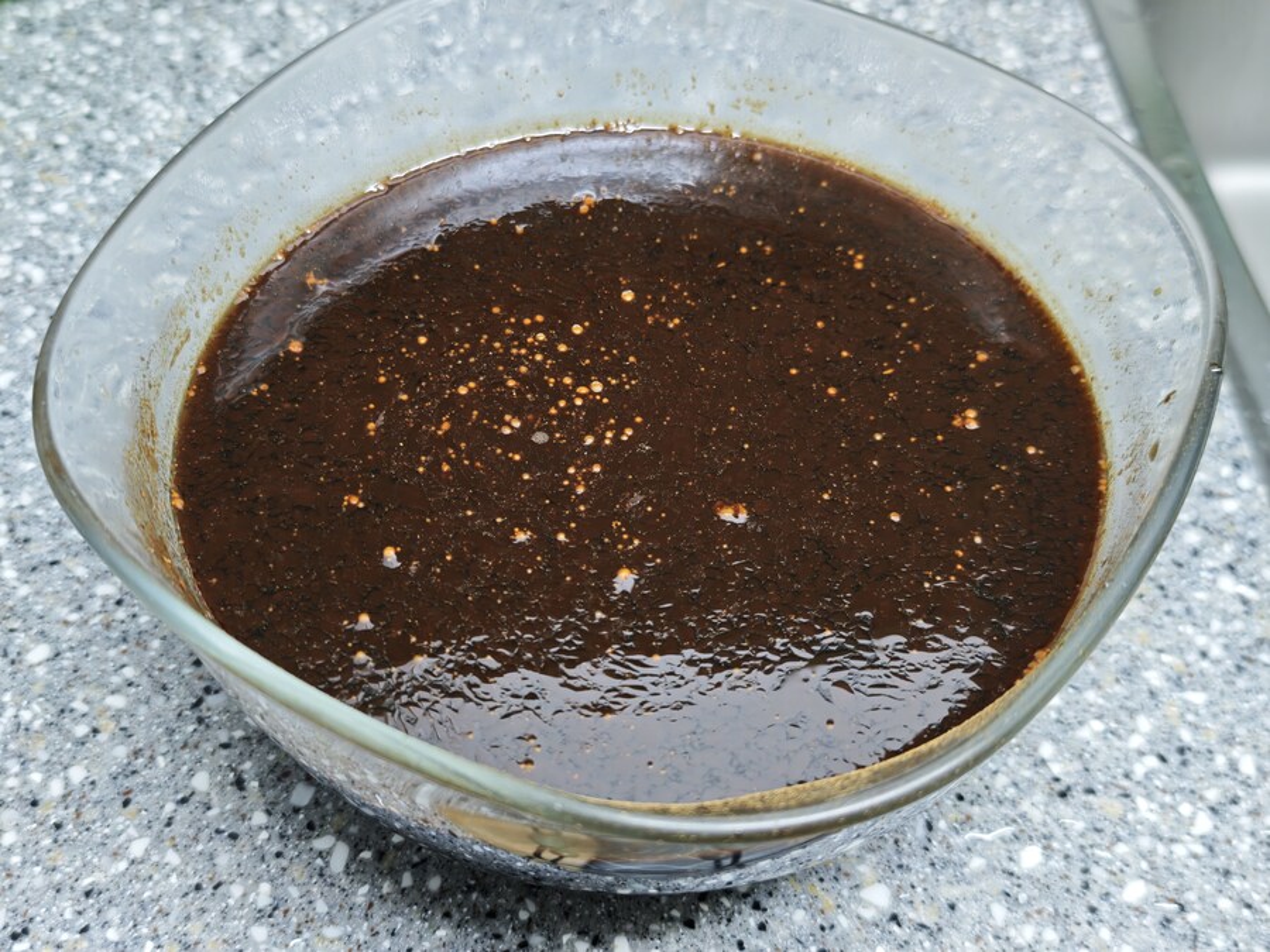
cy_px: 476
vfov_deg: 31.5
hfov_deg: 41.2
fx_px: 1688
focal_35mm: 46
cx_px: 635
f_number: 1.63
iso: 320
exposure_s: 1/60
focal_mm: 8.72
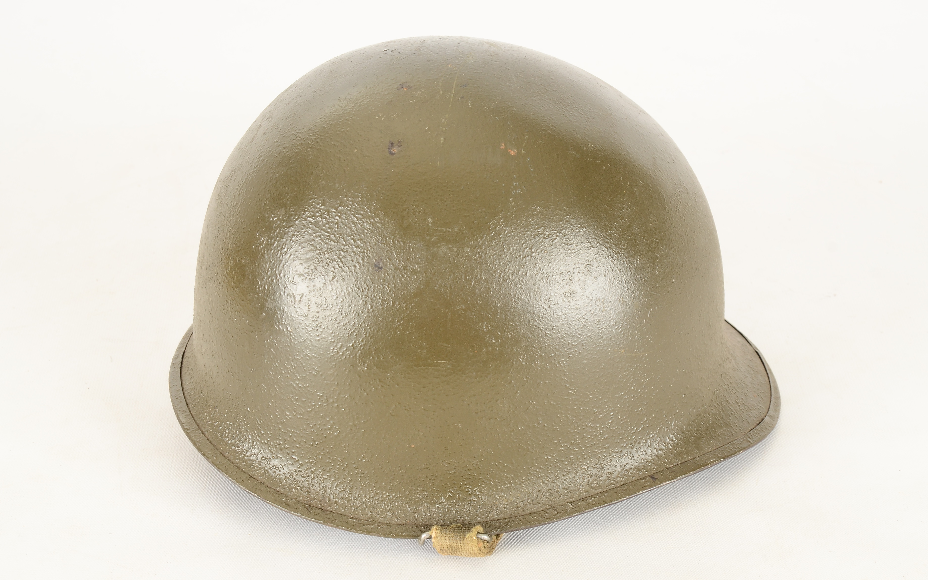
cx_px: 467
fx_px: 2137
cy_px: 286
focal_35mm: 85
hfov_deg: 24.5
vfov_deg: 15.5
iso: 320
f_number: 10
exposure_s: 1/60
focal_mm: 55
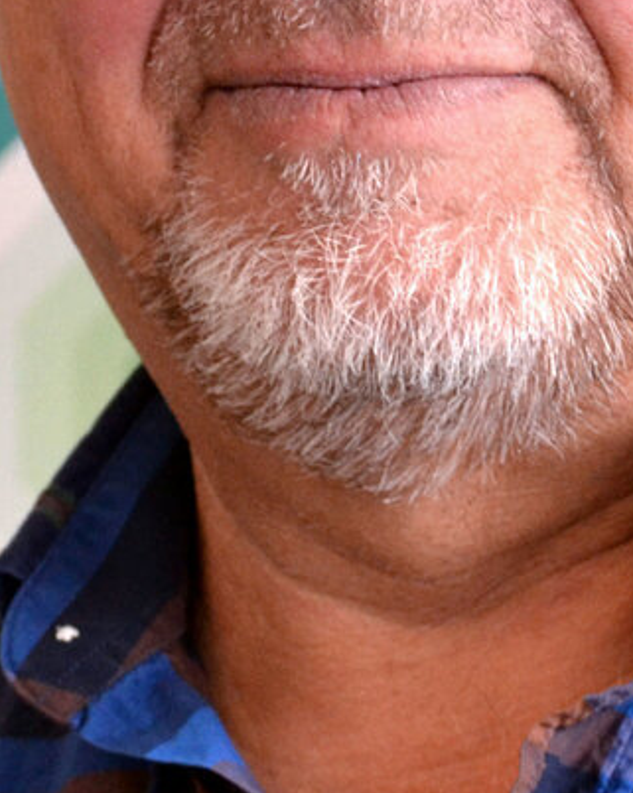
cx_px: 30
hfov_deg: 6.3
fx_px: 5752
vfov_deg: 7.9
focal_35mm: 245
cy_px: 234
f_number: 5
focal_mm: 35
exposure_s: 1/60
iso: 800
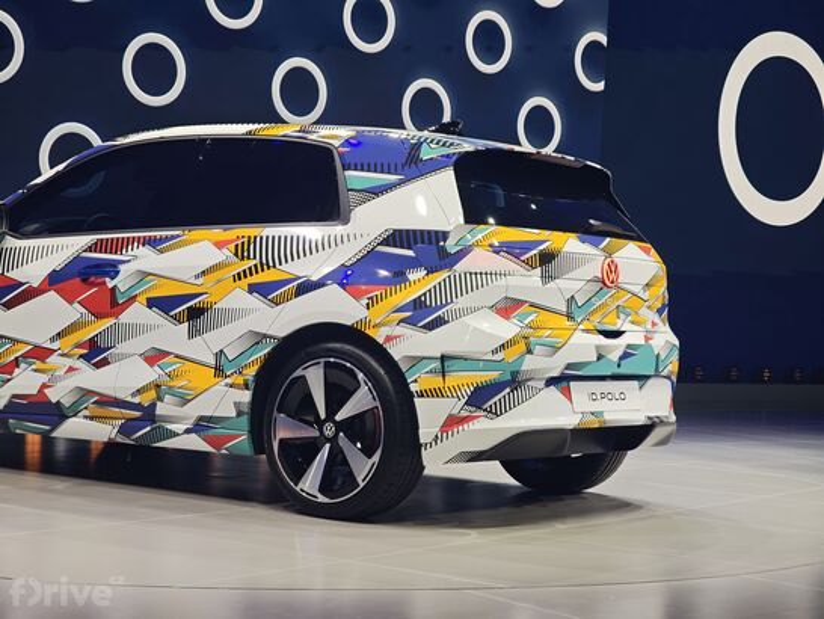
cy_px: 310
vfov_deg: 21.0
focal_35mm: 70
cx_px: 412
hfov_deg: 27.8
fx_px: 1667
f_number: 1.8
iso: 160
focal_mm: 11.5
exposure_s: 1/100
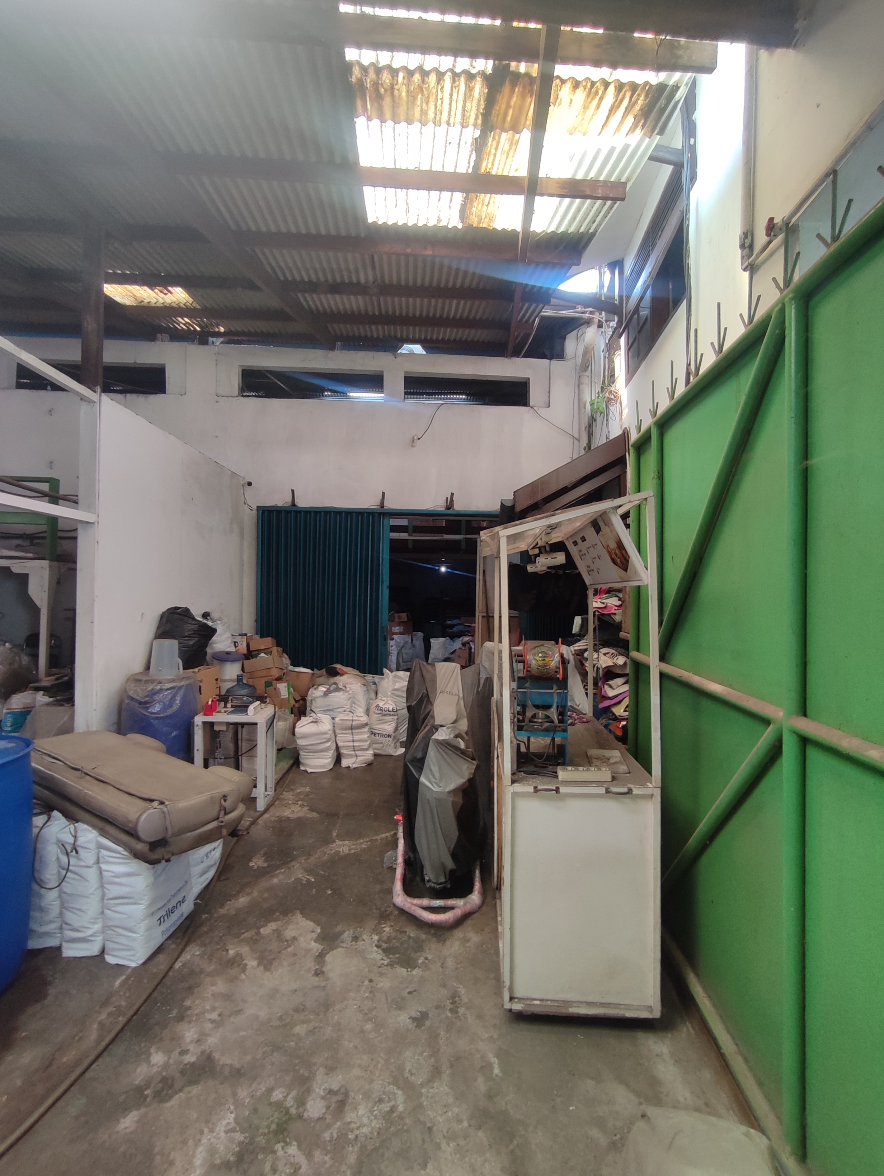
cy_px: 588
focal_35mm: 16
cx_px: 442
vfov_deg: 94.5
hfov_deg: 78.2
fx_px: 544
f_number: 2.2
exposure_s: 1/50
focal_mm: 1.65
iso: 55
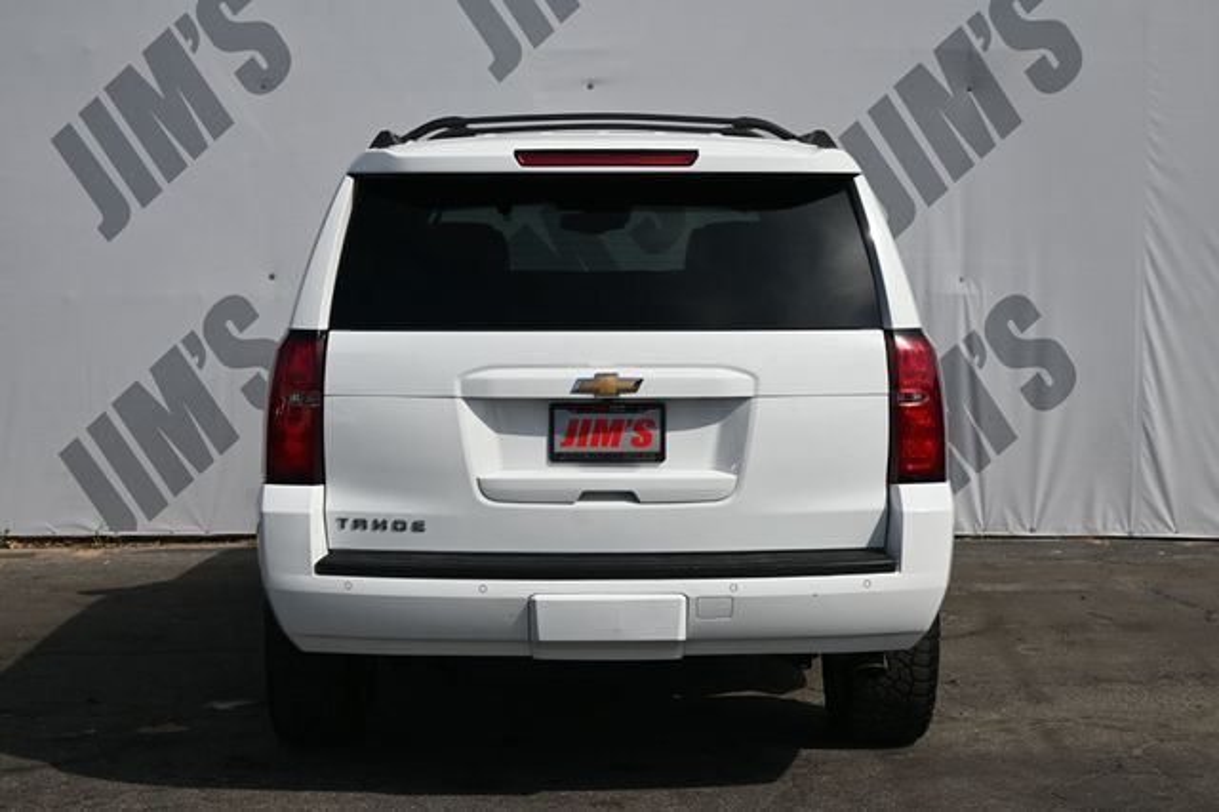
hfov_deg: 31.2
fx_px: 2183
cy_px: 406
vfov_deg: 21.1
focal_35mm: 64
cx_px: 610
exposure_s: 1/400
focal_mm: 43
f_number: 7.1
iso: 100
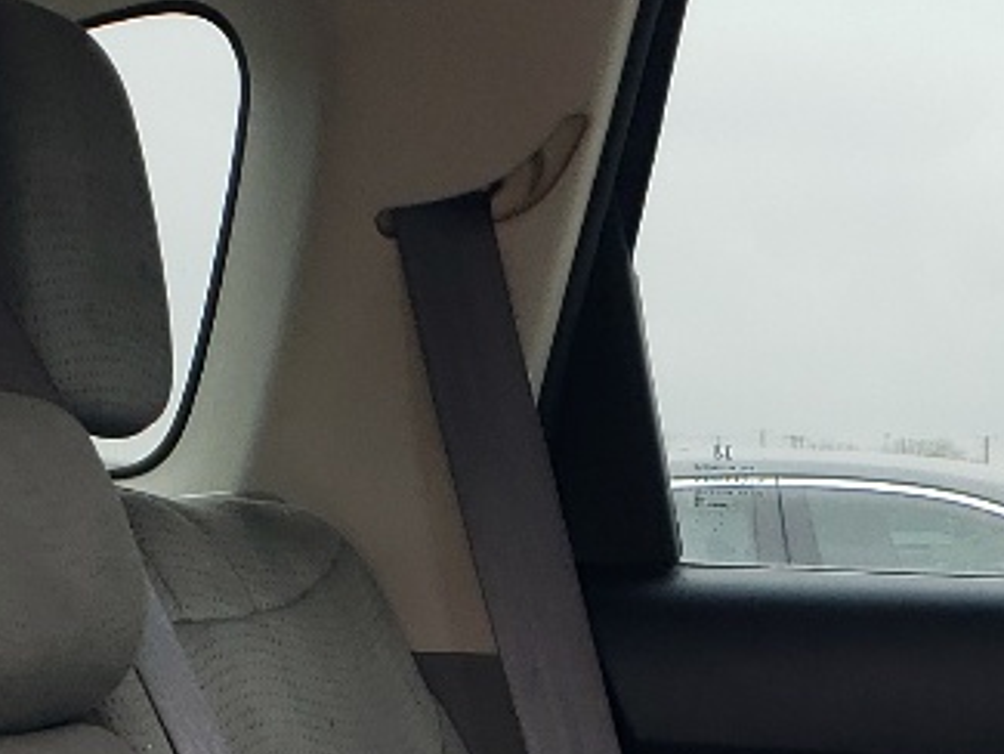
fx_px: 3714
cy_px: 1514
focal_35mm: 128
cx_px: 1168
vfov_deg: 10.6
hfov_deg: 14.9
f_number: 1.5
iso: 50
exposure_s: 1/167
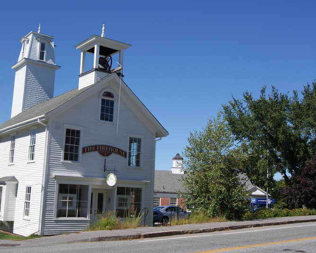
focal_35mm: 44
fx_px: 412
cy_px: 126
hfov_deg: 42.0
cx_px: 144
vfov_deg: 34.2
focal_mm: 26
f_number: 9
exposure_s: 1/250
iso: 100
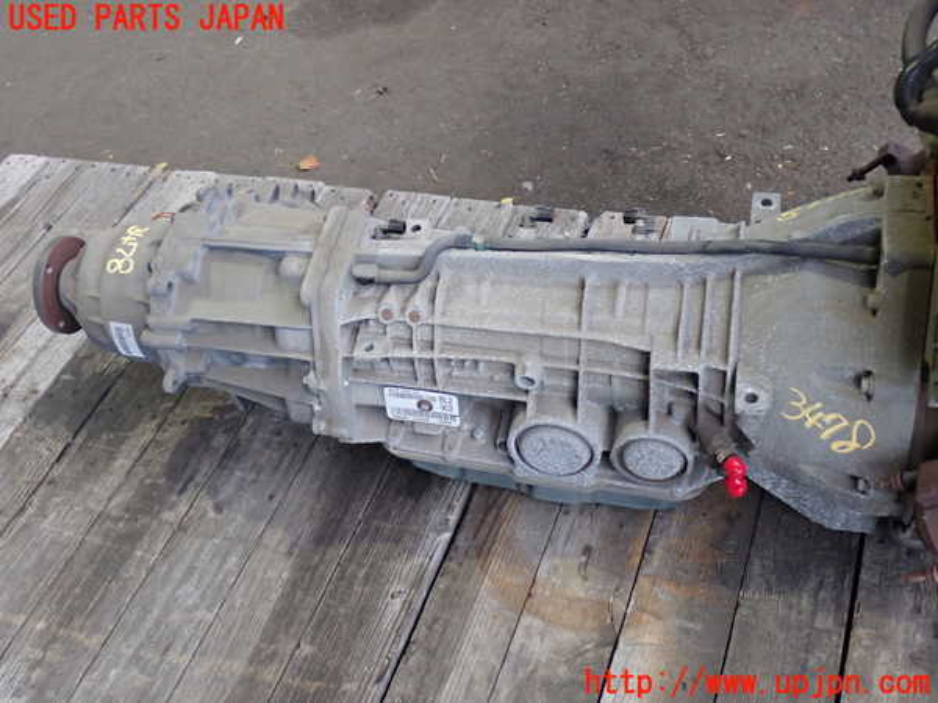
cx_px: 469
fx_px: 1111
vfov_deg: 35.1
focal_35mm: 41
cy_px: 352
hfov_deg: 45.8
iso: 400
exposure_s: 1/40
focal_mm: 7.31
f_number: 2.8
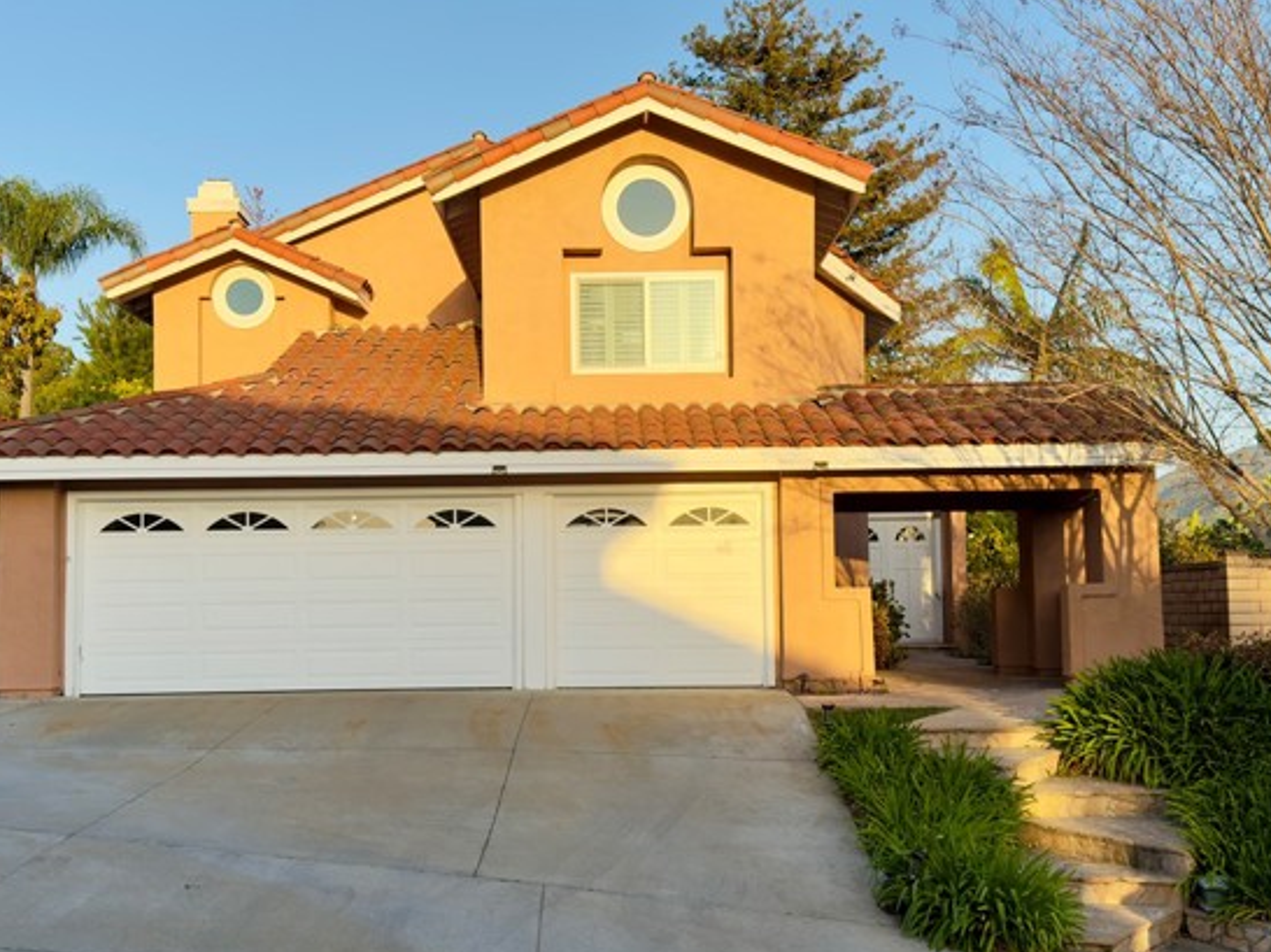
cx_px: 594
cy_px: 518
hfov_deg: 45.8
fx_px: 1505
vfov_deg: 35.1
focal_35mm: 41
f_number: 1.78
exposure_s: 1/1486
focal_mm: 6.76
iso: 64
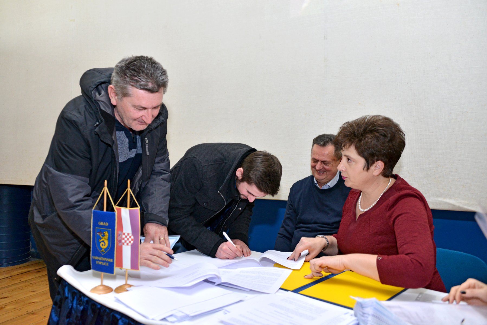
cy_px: 162
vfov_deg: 46.4
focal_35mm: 28
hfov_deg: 65.4
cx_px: 244
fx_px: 379
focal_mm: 28
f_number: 3.5
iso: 800
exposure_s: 1/60
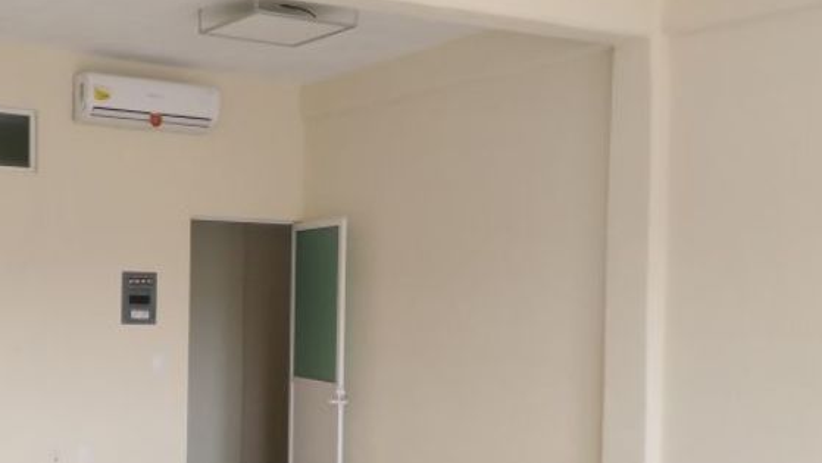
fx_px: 1177
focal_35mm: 54
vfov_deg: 22.1
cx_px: 196
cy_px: 320
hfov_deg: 37.4
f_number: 1.8
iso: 142
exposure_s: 1/120
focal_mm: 3.59
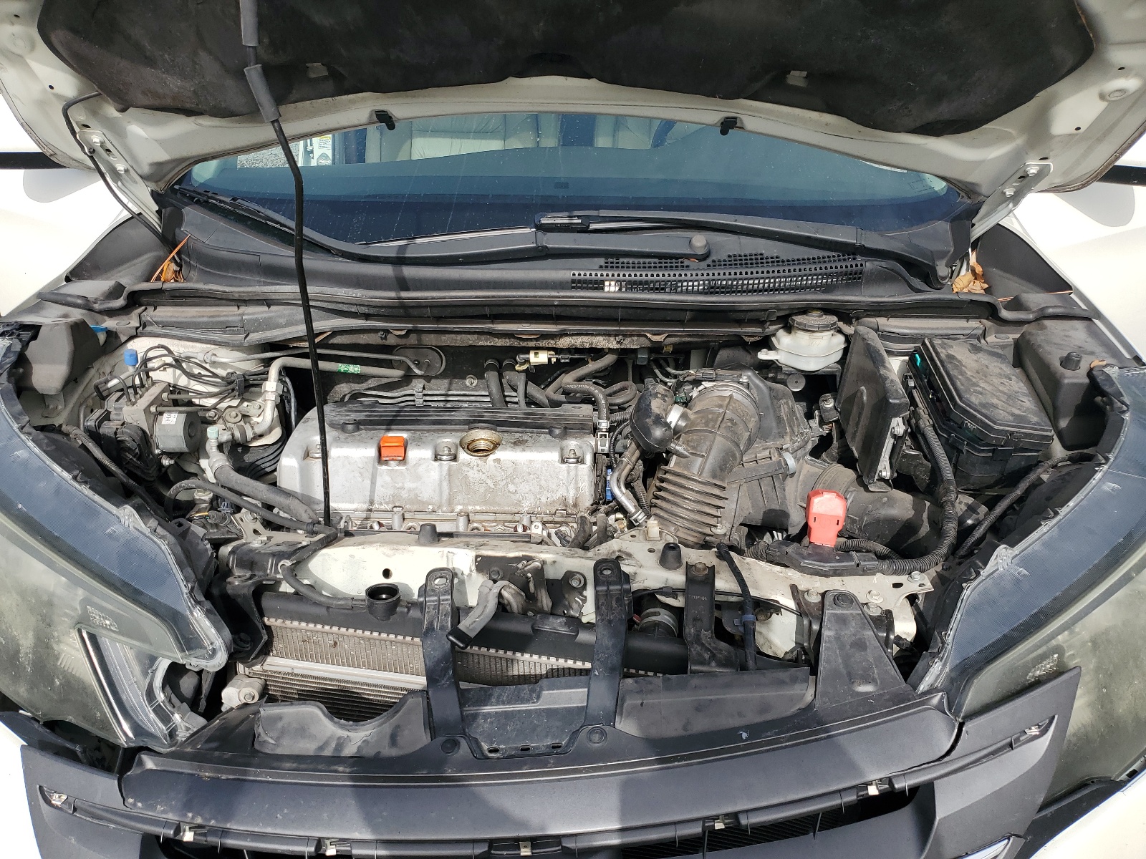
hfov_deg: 67.3
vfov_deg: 53.1
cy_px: 430
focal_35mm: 26
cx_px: 573
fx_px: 861
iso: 50
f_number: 1.5
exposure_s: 1/2500
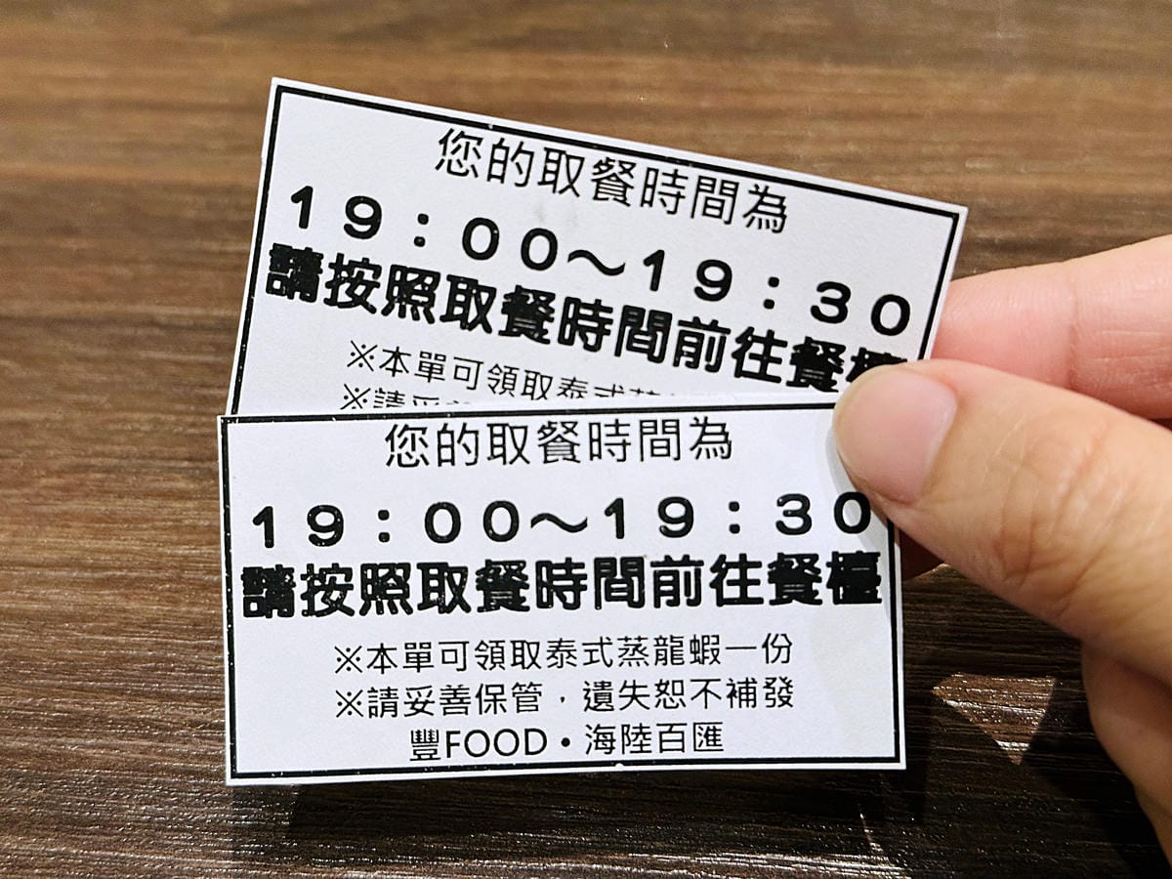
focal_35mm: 48
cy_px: 440
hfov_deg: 39.7
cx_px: 586
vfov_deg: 30.3
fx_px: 1625
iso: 200
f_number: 1.78
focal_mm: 6.86
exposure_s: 1/60
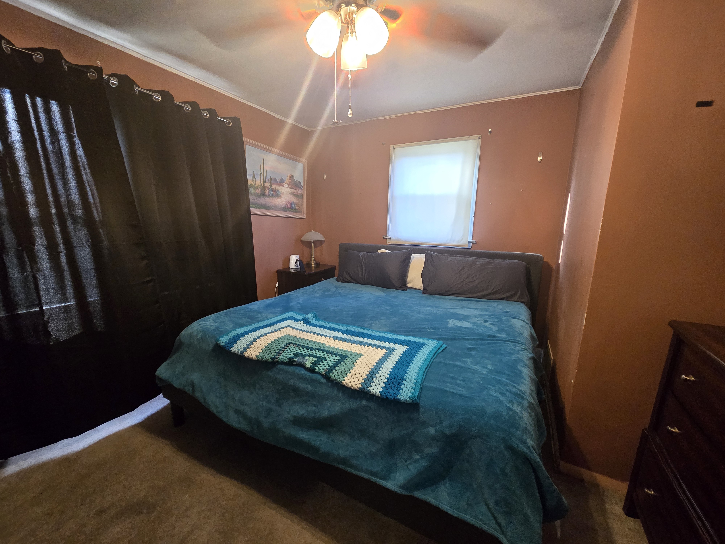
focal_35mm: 13
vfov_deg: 89.9
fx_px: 272
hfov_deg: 106.2
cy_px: 272
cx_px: 362
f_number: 2.2
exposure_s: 1/60
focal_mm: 2.2
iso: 800
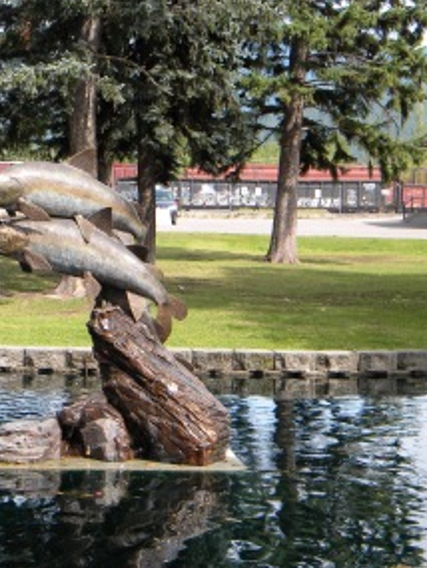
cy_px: 295
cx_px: 94
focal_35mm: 88
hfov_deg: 16.7
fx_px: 1446
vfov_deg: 22.2
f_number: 4.1
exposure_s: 1/271
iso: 80
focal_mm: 10.1
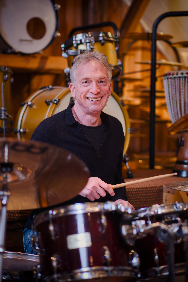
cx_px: 94
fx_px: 658
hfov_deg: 16.3
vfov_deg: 24.2
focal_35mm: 84
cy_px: 141
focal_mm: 56
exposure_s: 1/42
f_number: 1.4
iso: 250
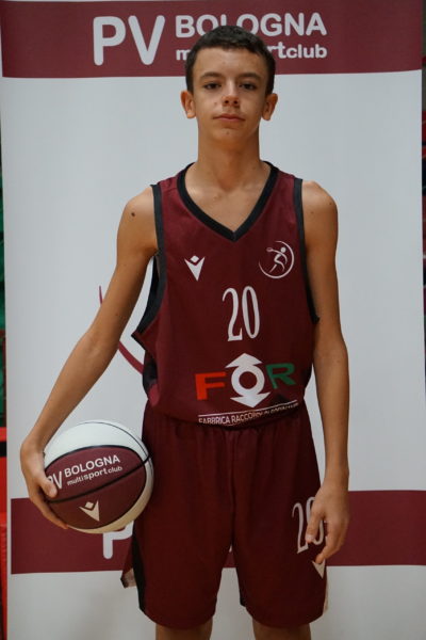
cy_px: 320
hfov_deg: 16.6
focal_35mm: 82
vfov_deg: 24.6
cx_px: 213
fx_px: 1464
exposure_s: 1/160
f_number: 4.5
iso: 3200
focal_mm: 55
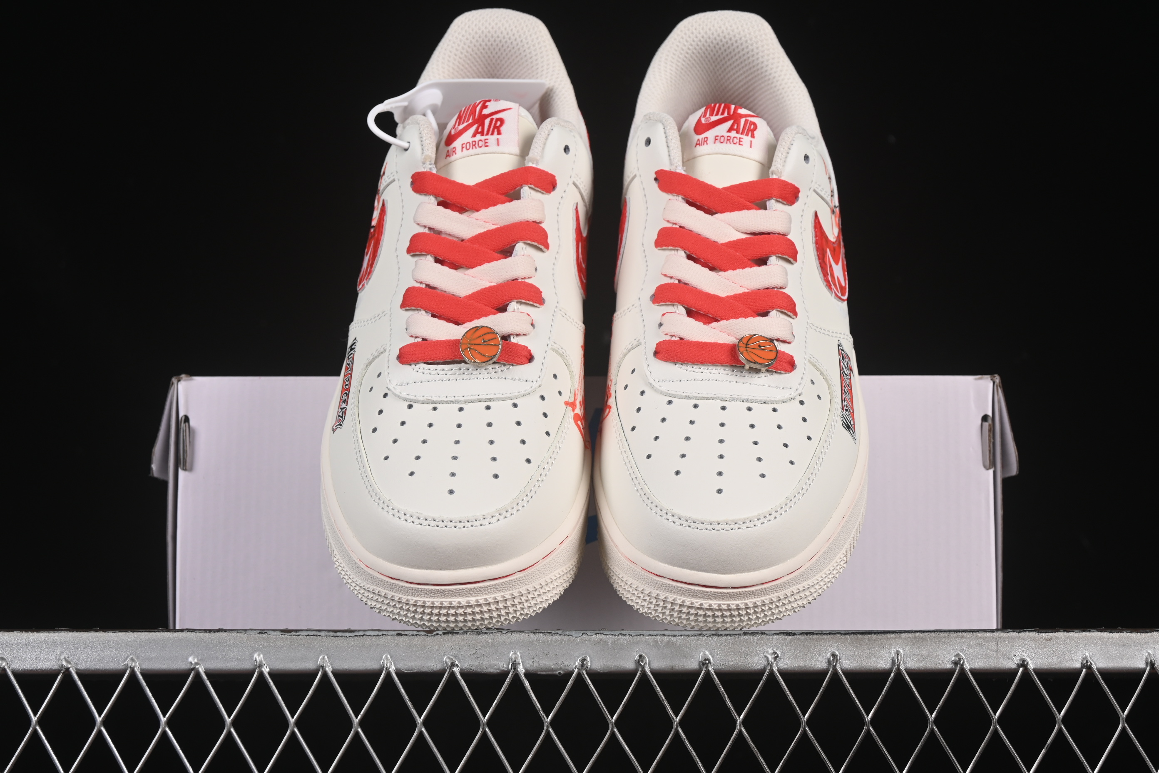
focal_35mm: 75
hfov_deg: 27.0
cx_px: 580
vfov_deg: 18.2
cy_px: 386
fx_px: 2414
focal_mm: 50
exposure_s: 1/80
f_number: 8
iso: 160
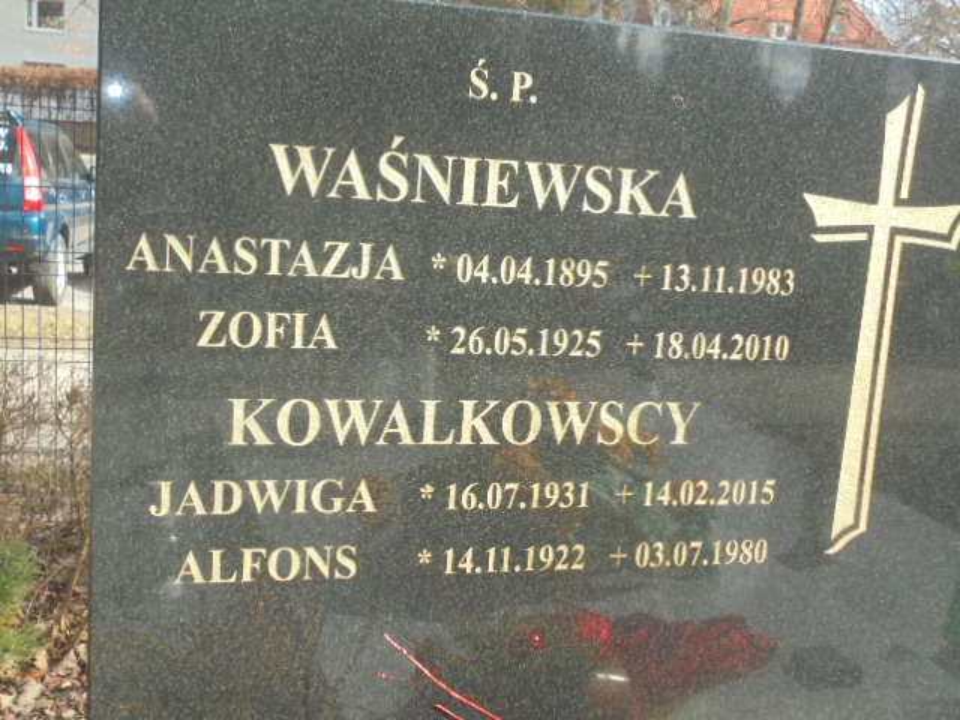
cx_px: 480
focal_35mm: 43
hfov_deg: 43.9
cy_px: 360
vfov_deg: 33.6
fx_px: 1193
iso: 100
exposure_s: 1/125
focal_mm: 7.8
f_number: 4.5
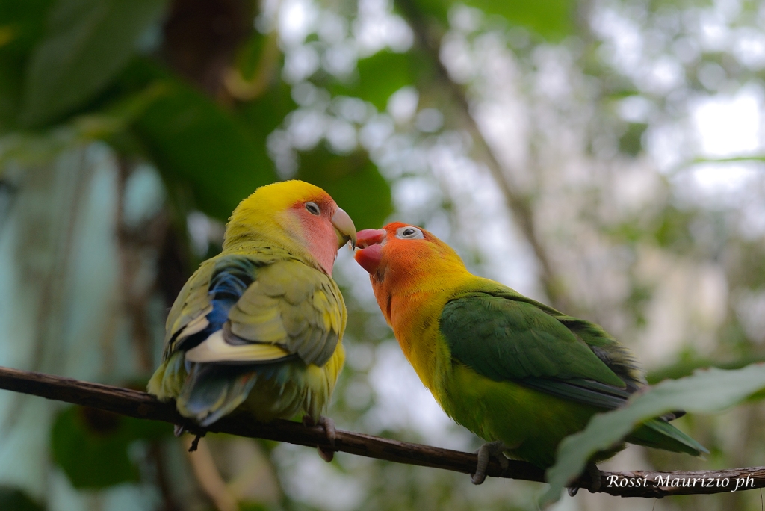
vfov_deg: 13.1
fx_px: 2232
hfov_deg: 19.4
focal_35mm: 105
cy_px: 256
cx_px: 382
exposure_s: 1/200
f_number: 9
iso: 1000
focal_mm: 105
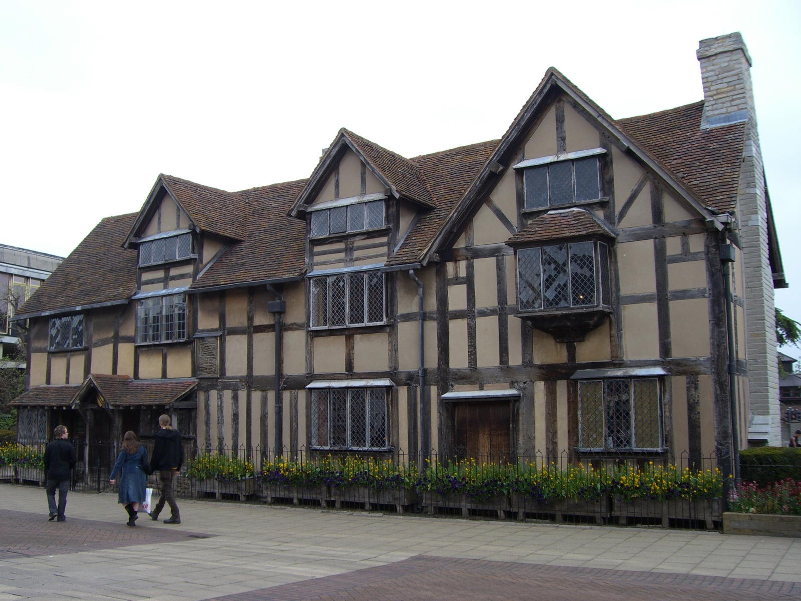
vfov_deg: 37.7
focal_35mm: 38
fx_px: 879
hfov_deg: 49.0
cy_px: 300
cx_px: 400
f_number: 4.3
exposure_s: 1/200
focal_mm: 6.2
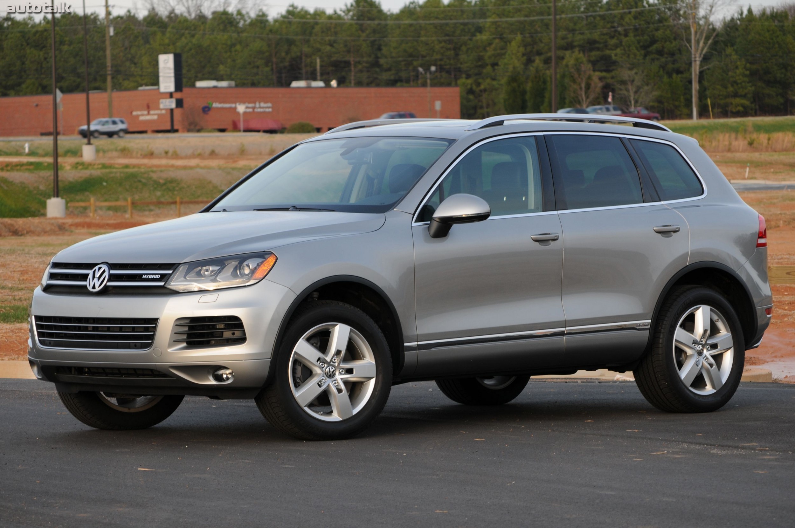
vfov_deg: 8.7
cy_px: 264
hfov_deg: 13.1
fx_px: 3474
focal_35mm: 158
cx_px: 398
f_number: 8
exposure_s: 1/60
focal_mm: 105
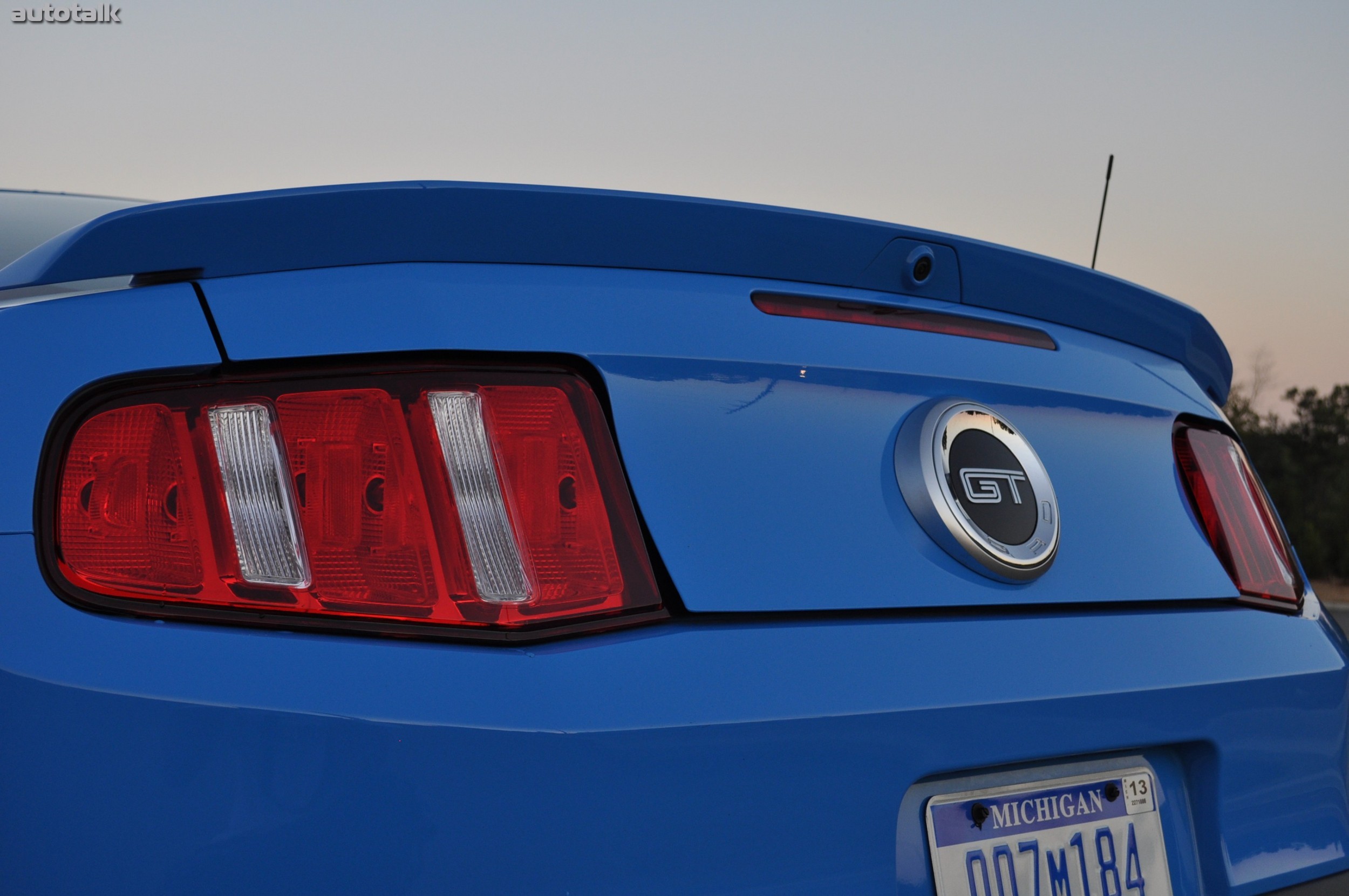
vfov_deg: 28.0
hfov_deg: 41.2
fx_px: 1797
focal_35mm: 48
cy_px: 448
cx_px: 674
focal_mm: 32
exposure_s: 1/125
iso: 400
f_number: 5.6
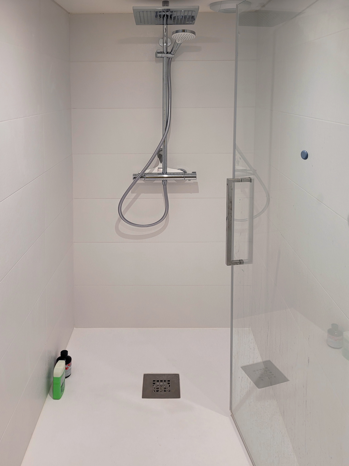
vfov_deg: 67.3
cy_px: 233
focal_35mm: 26
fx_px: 350
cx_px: 174
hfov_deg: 53.1
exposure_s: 1/100
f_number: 1.8
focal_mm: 5.4
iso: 125
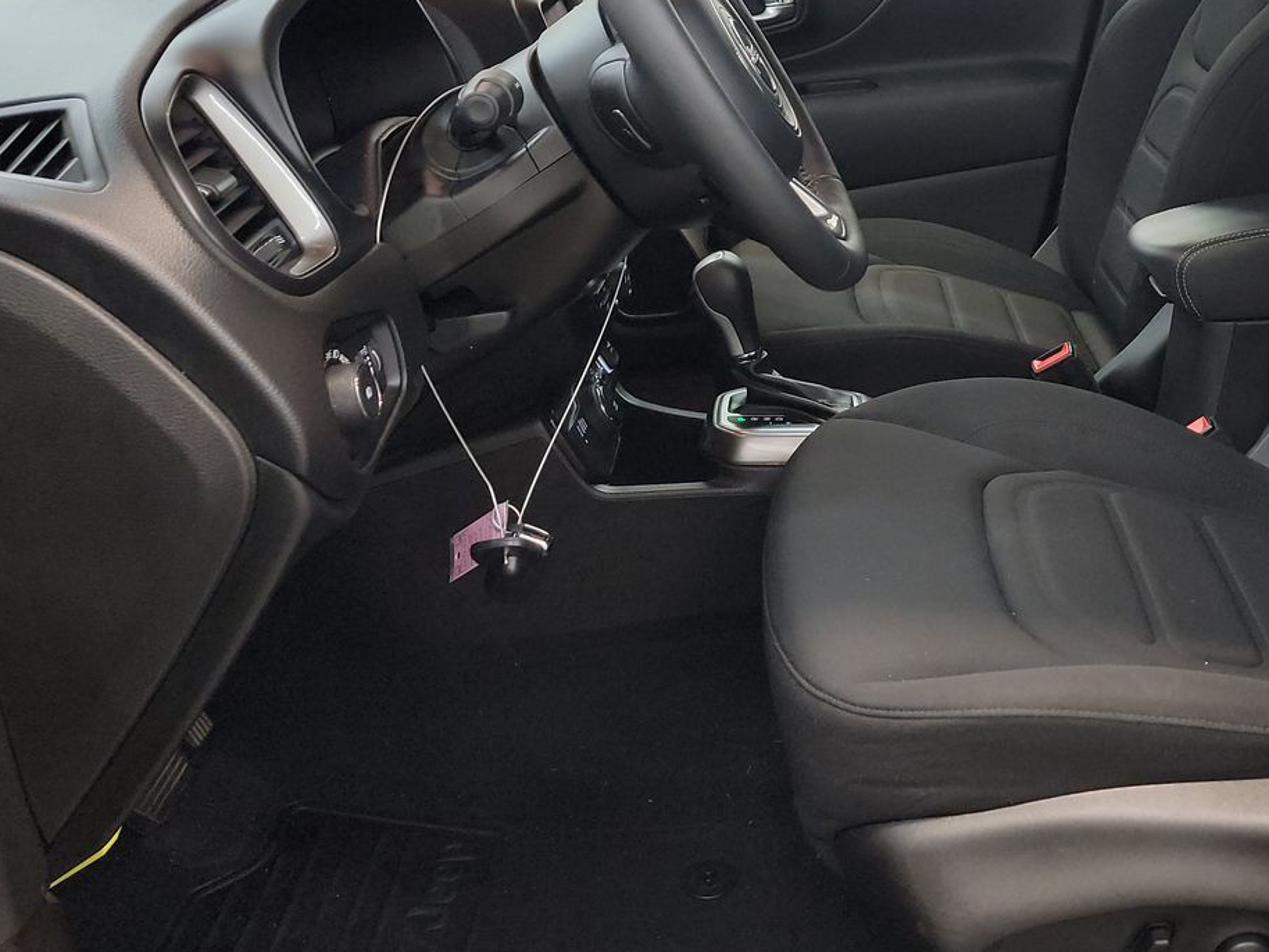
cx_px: 925
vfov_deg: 33.6
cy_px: 228
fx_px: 1540
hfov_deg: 43.6
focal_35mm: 42
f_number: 1.8
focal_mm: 6.7
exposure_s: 1/59
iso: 593
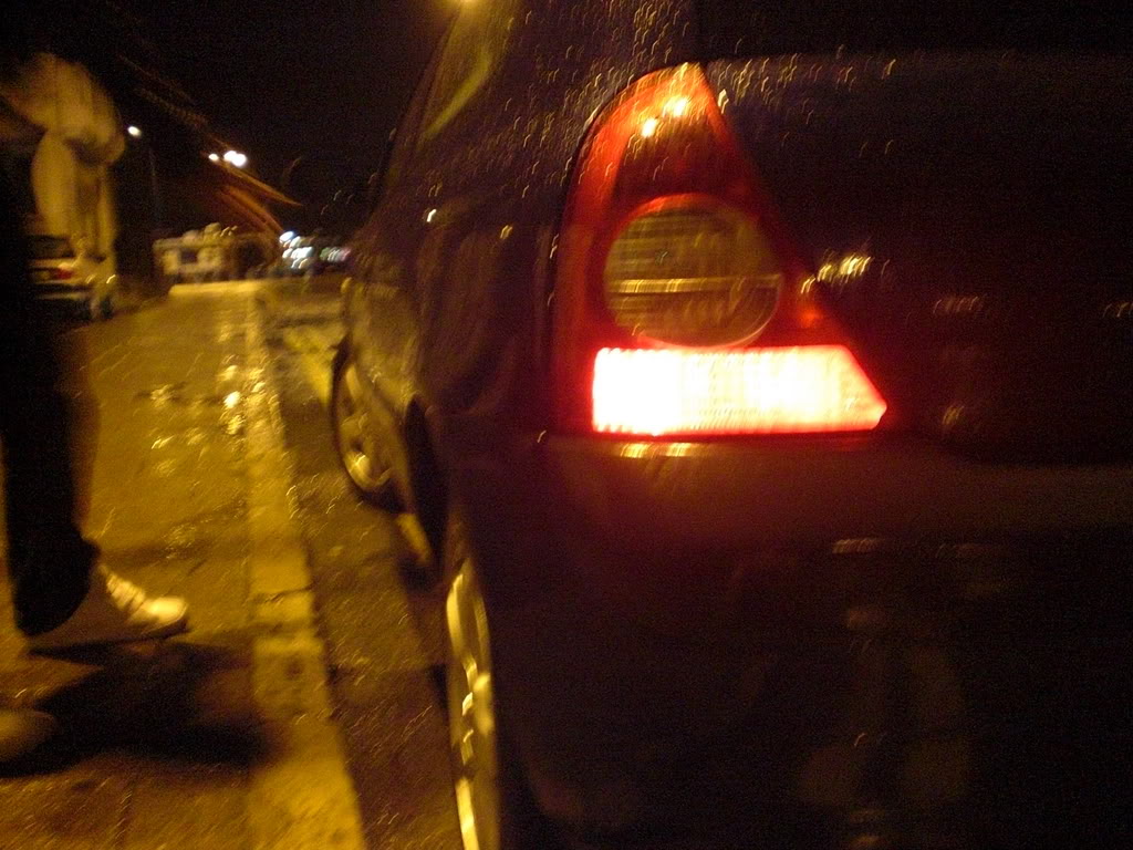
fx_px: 1178
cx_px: 566
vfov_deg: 39.7
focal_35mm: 36
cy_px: 425
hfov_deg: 51.4
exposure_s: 1/8
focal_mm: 6.3
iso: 800
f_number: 3.1
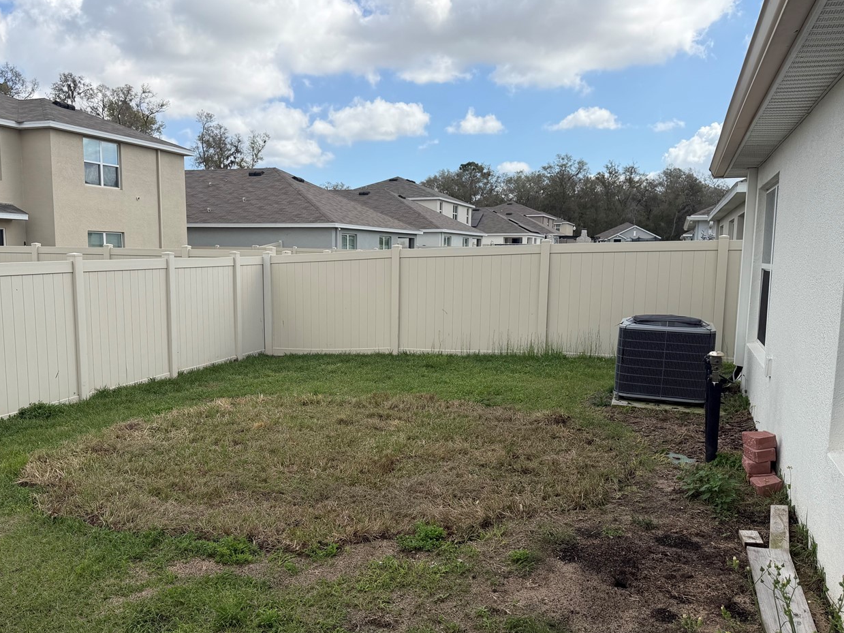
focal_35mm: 31
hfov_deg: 58.2
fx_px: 756
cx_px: 371
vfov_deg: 45.3
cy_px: 358
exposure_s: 1/3953
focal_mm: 6.76
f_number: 1.78
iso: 80
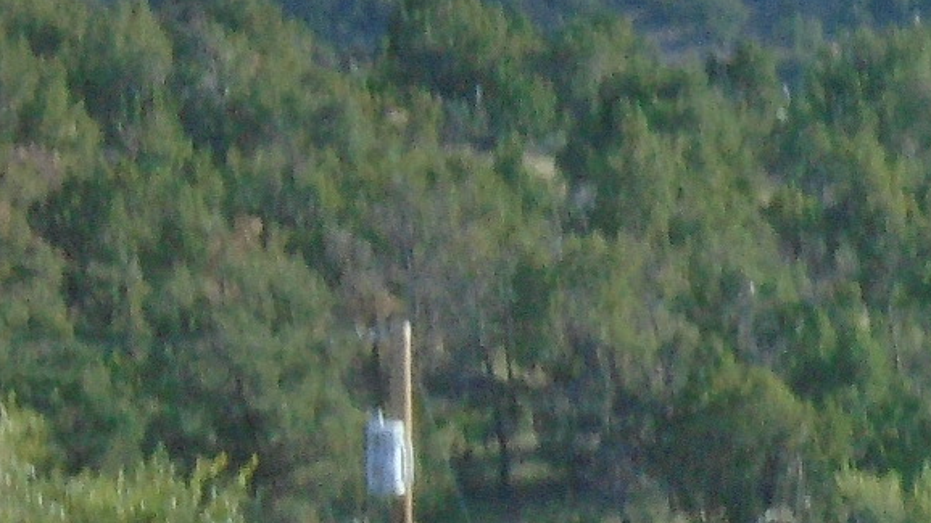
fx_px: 15674
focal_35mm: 635
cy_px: 1070
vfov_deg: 1.9
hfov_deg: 3.4
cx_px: 1981
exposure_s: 1/250
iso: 250
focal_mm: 23
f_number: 6.4
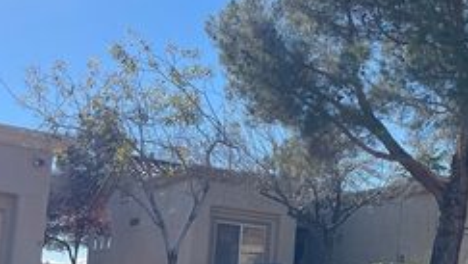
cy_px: 230
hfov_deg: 35.8
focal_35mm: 56
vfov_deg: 21.1
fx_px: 695
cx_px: 383
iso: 32
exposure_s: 1/2924
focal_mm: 5.1
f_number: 1.6
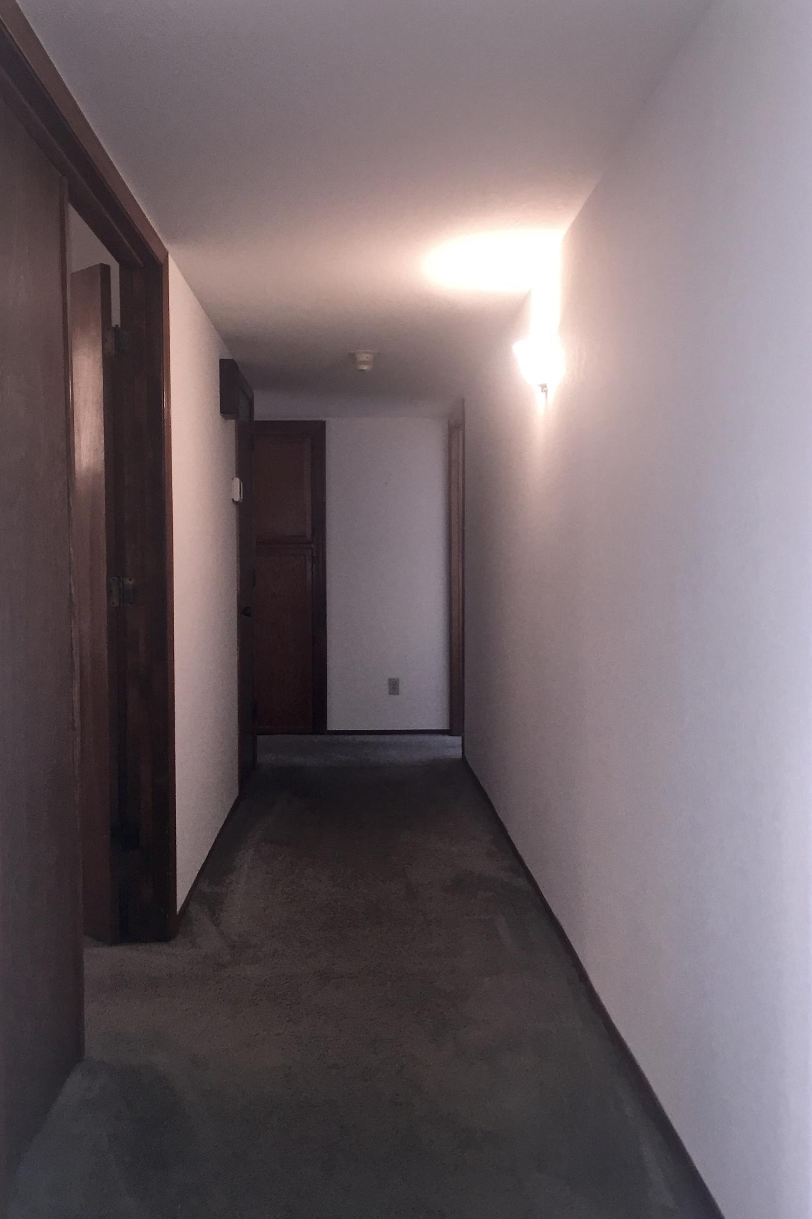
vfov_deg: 60.3
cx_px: 368
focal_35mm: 31
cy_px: 620
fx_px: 1049
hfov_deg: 42.3
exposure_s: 1/30
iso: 125
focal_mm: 4.15
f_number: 2.2
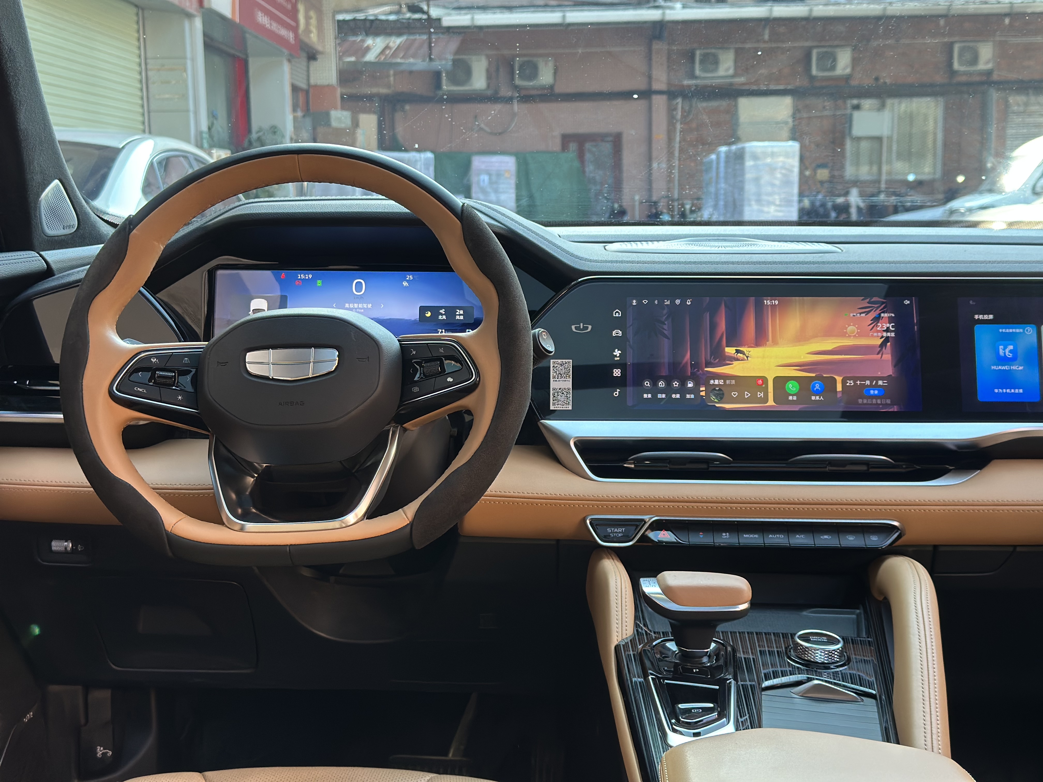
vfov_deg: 30.3
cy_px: 391
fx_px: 1446
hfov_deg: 39.7
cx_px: 522
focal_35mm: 48
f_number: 1.78
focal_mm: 6.86
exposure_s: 1/171
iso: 100
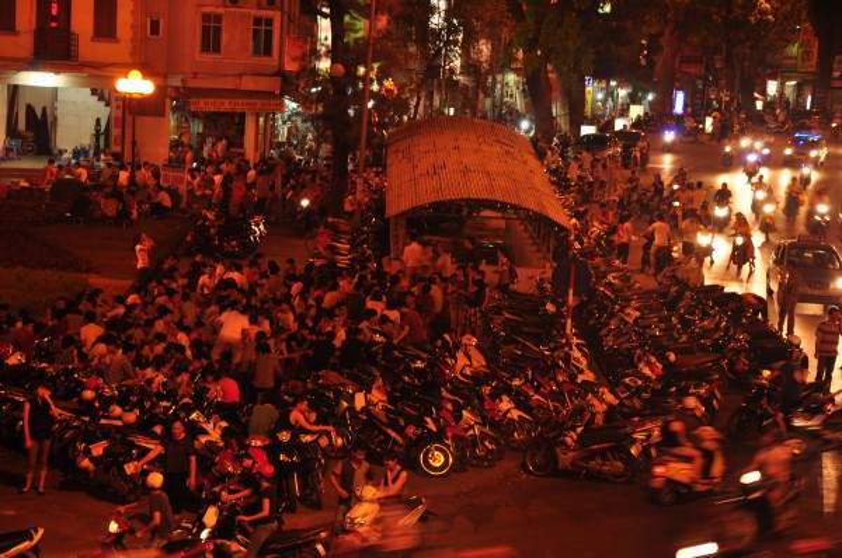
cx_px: 421
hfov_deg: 17.1
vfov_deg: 11.4
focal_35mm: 120
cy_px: 279
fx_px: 2802
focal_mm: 80
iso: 400
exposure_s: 1/8
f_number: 5.3
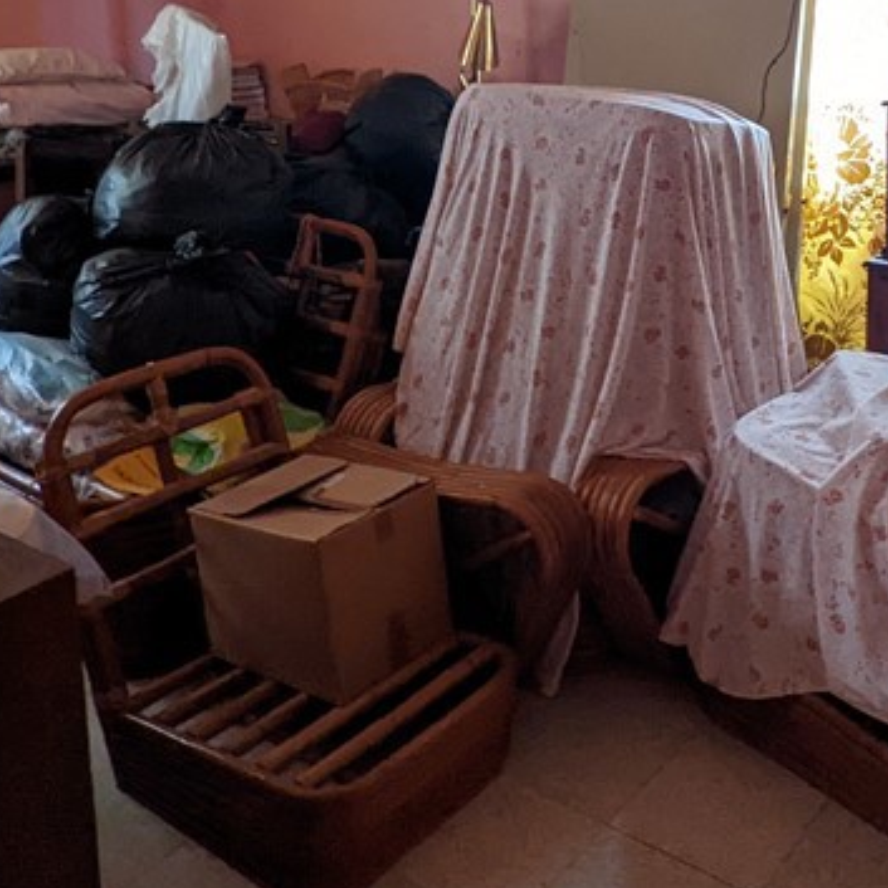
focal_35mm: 41
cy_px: 78
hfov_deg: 40.6
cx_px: 562
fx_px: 1190
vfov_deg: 38.0
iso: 469
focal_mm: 2.35
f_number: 2.2
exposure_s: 1/23.8
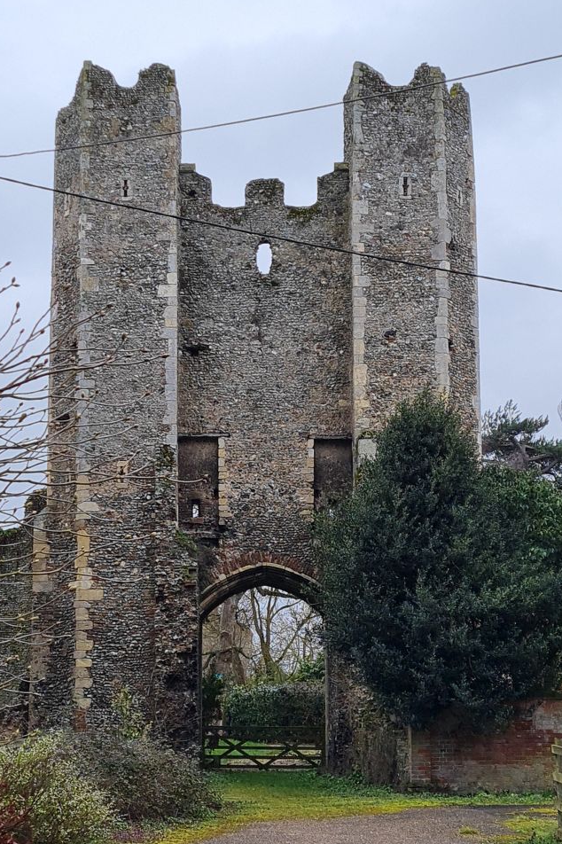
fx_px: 844
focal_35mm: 36
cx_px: 298
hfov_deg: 36.8
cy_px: 498
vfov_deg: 52.9
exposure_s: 1/1232
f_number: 1.8
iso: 50
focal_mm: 5.4
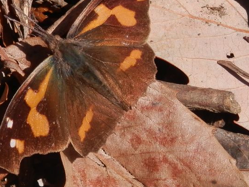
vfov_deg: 7.8
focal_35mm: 191
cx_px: 65
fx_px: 1375
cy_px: 83
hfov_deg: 10.3
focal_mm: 22.9
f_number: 5.3
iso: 80
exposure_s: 1/320
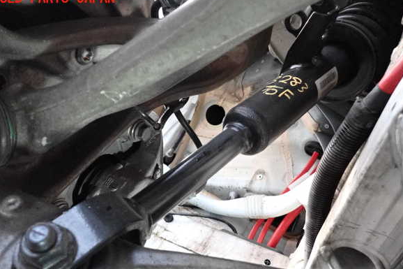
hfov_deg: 67.4
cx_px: 197
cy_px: 147
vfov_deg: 47.8
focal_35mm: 27
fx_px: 302
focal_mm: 4.5
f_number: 2
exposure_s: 1/125
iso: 2000
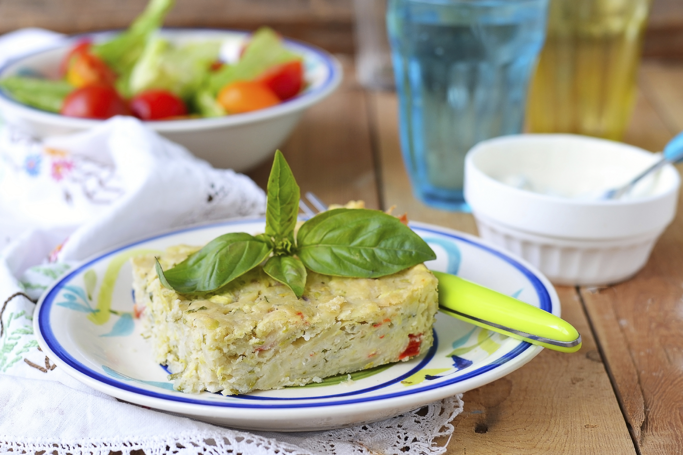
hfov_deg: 27.0
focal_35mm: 75
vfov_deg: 18.2
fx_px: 1422
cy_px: 228
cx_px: 342
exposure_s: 1/50
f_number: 4
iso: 100
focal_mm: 50
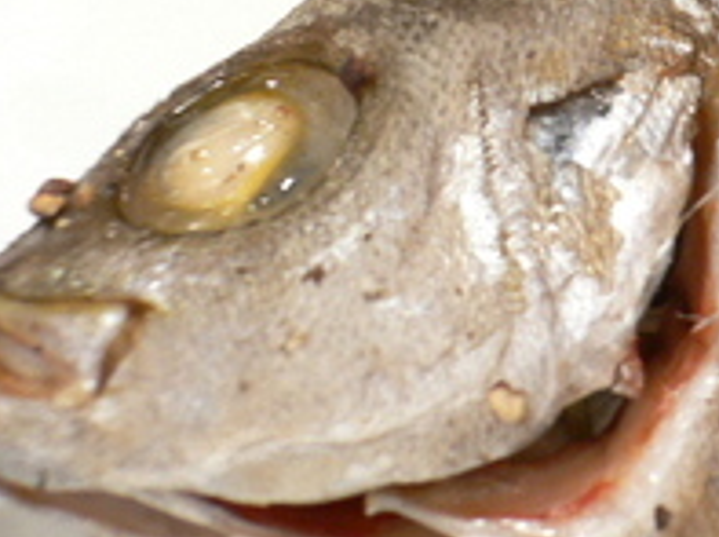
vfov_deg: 15.9
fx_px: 1845
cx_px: 828
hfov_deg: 20.8
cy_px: -104
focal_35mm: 89
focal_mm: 5.8
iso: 100
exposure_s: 1/13
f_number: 2.8
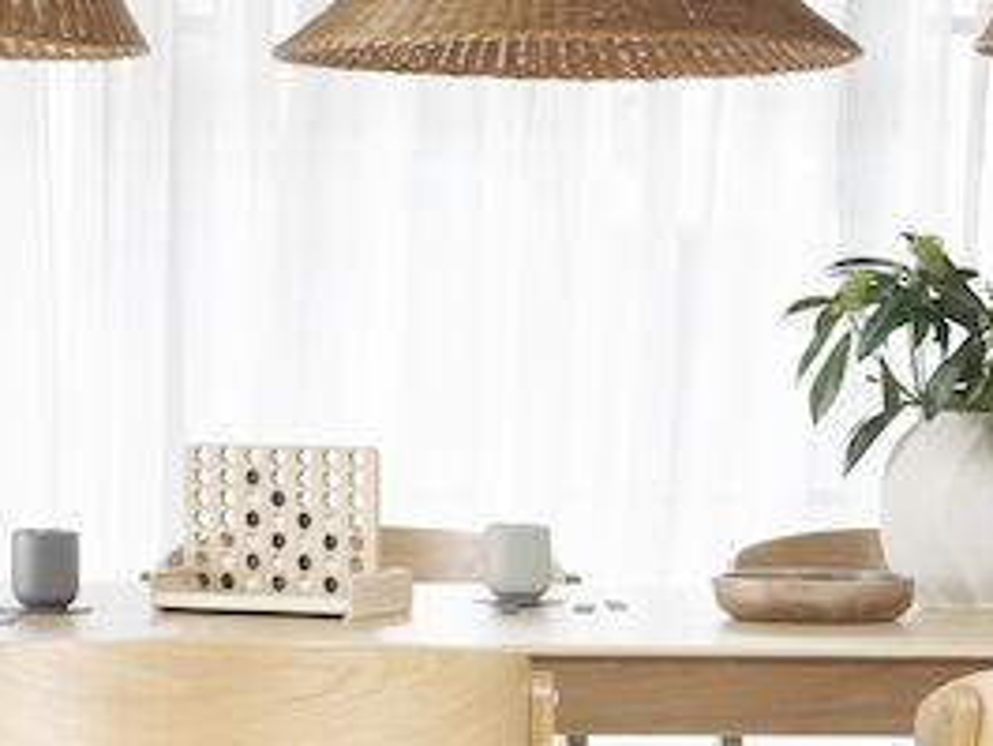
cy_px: 380
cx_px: 367
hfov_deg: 13.6
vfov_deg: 10.2
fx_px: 4161
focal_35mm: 145
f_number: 4
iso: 160
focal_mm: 40
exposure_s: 1/2
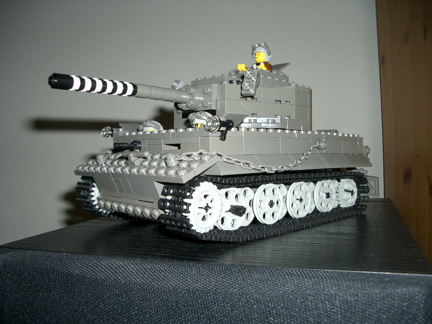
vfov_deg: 40.7
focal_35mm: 35
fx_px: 437
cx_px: 216
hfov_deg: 52.6
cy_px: 162
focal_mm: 5.8
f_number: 2.6
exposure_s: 1/40
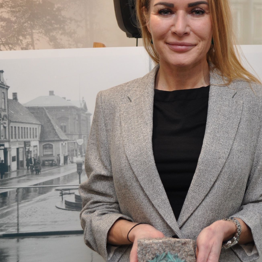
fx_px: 565
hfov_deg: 26.0
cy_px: 121
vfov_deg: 26.1
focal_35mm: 66
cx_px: 174
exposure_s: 1/60
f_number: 4
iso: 400
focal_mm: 26
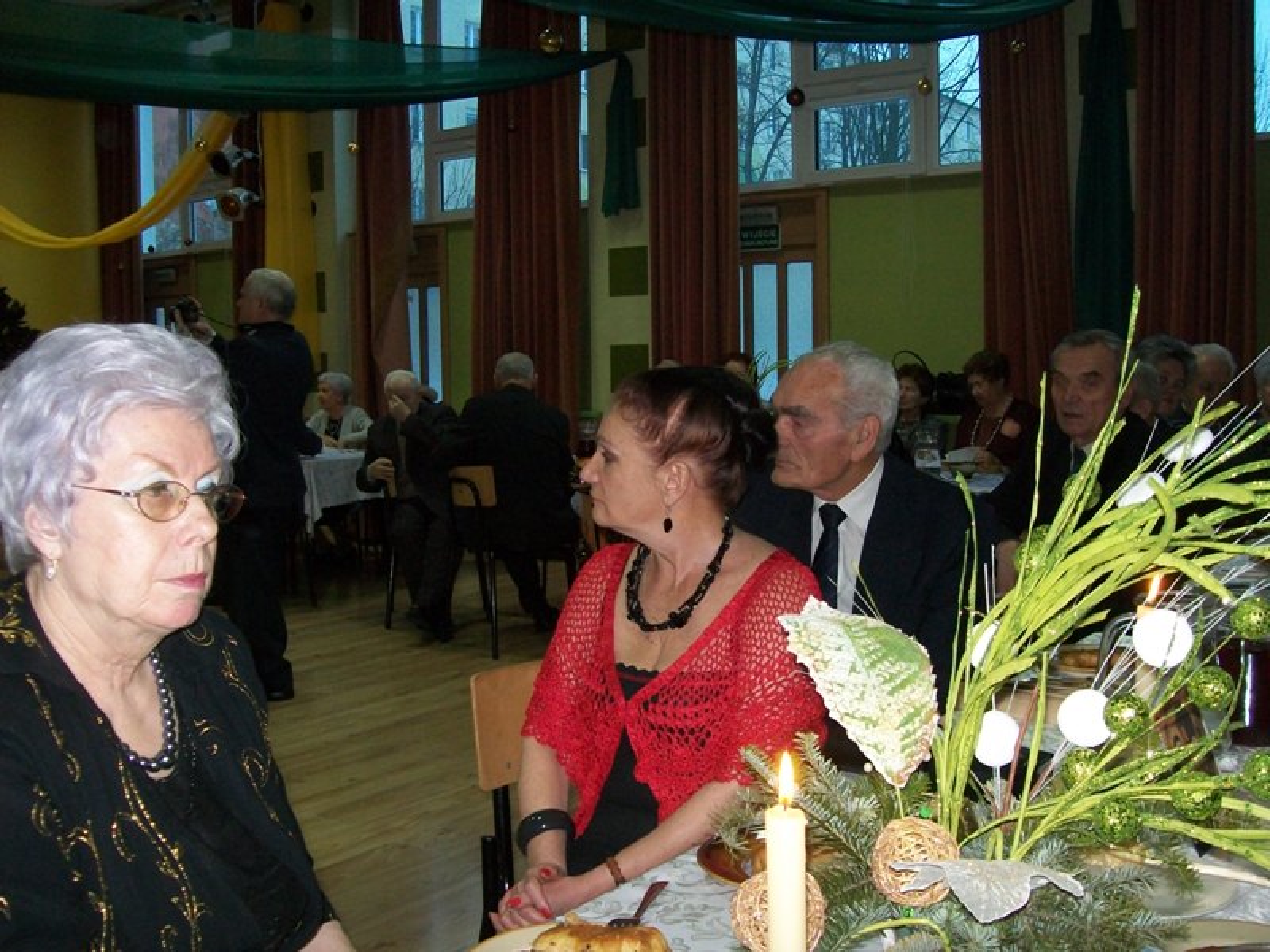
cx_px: 635
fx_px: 1321
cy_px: 476
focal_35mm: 36
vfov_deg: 39.7
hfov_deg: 51.4
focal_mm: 6
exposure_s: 1/30
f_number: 2.7
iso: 160
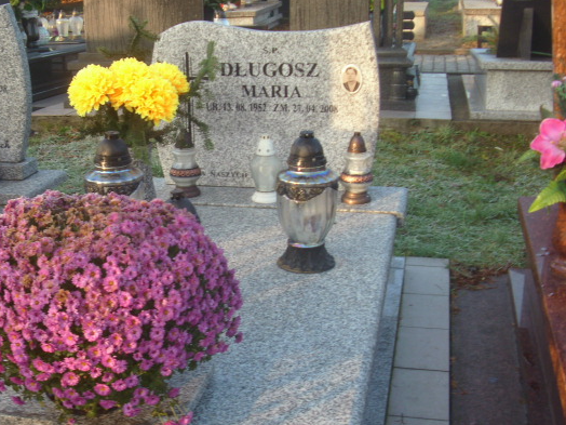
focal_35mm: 55
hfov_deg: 34.8
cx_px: 221
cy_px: 245
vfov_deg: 26.5
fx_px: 899
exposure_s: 1/135
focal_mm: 7.6
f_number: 3.1
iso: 50
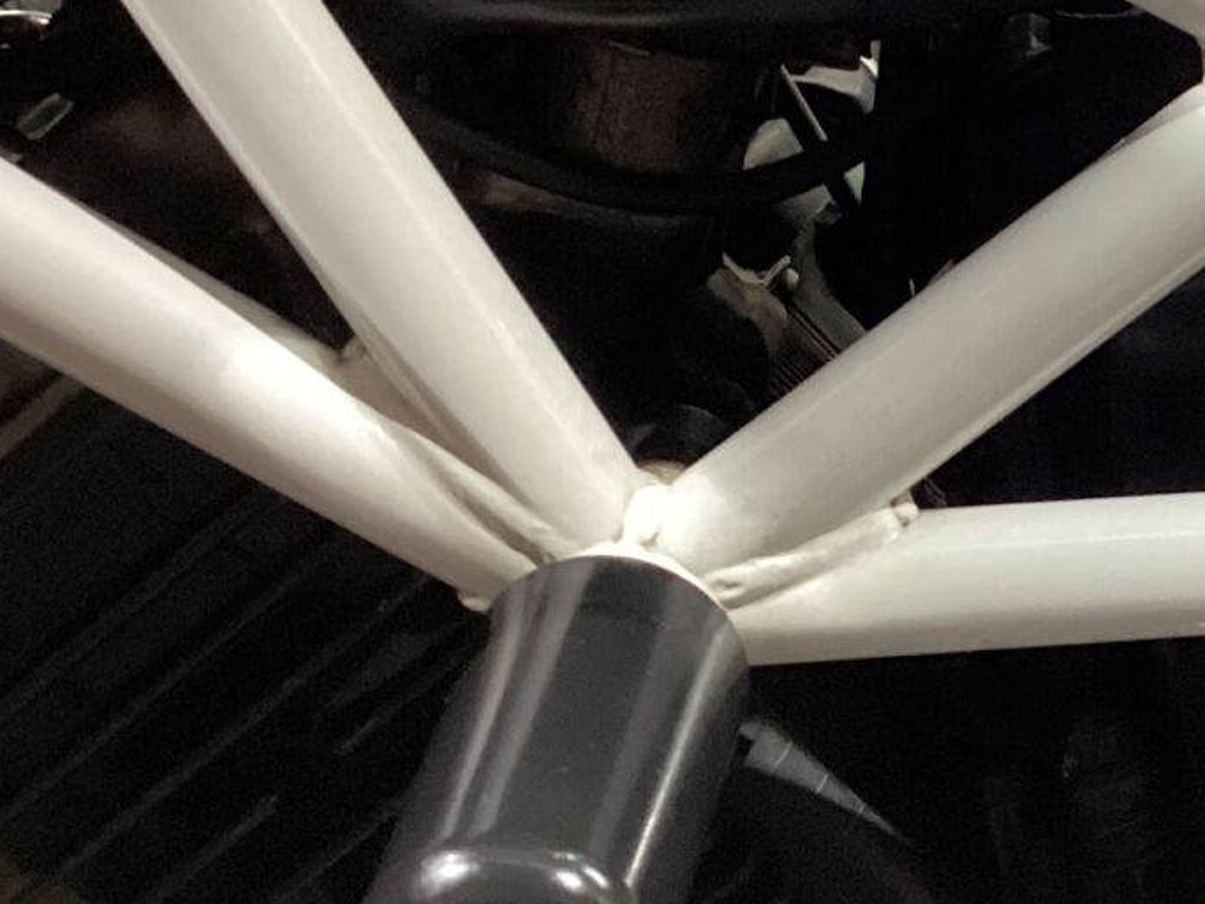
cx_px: 1358
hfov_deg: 21.3
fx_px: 3029
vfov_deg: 17.0
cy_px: 448
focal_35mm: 87
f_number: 2.4
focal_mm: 3.3
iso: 400
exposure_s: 1/30
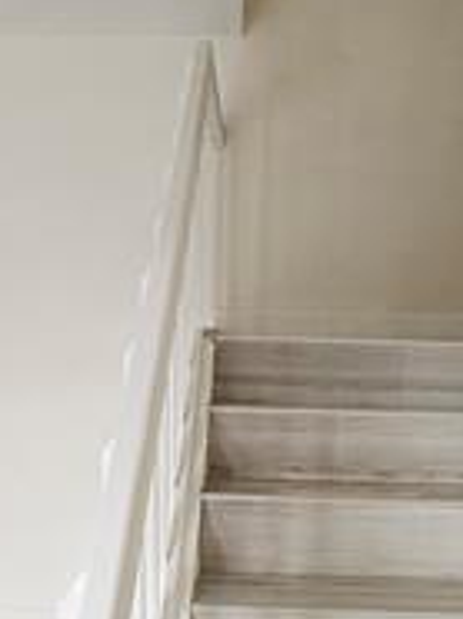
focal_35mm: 42
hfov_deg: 34.3
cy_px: 479
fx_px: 751
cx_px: 230
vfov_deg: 43.1
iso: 80
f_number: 2.2
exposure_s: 1/60.2
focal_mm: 1.7
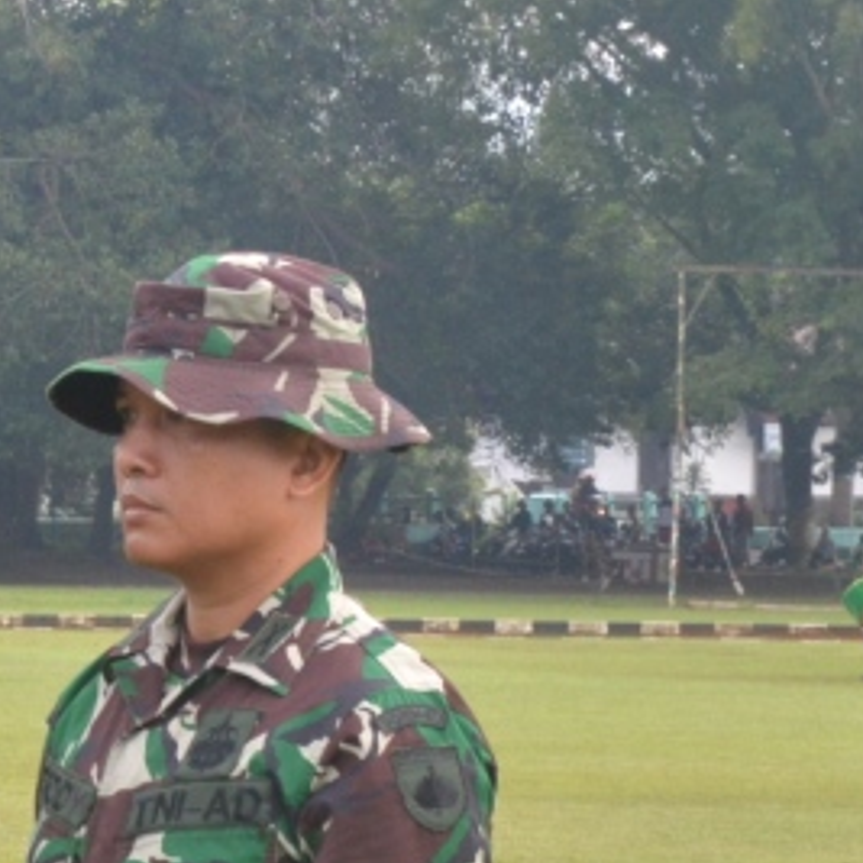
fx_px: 6882
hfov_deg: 7.1
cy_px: 860
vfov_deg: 7.1
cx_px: -368
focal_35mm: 244
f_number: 13
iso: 800
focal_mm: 50
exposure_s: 1/160
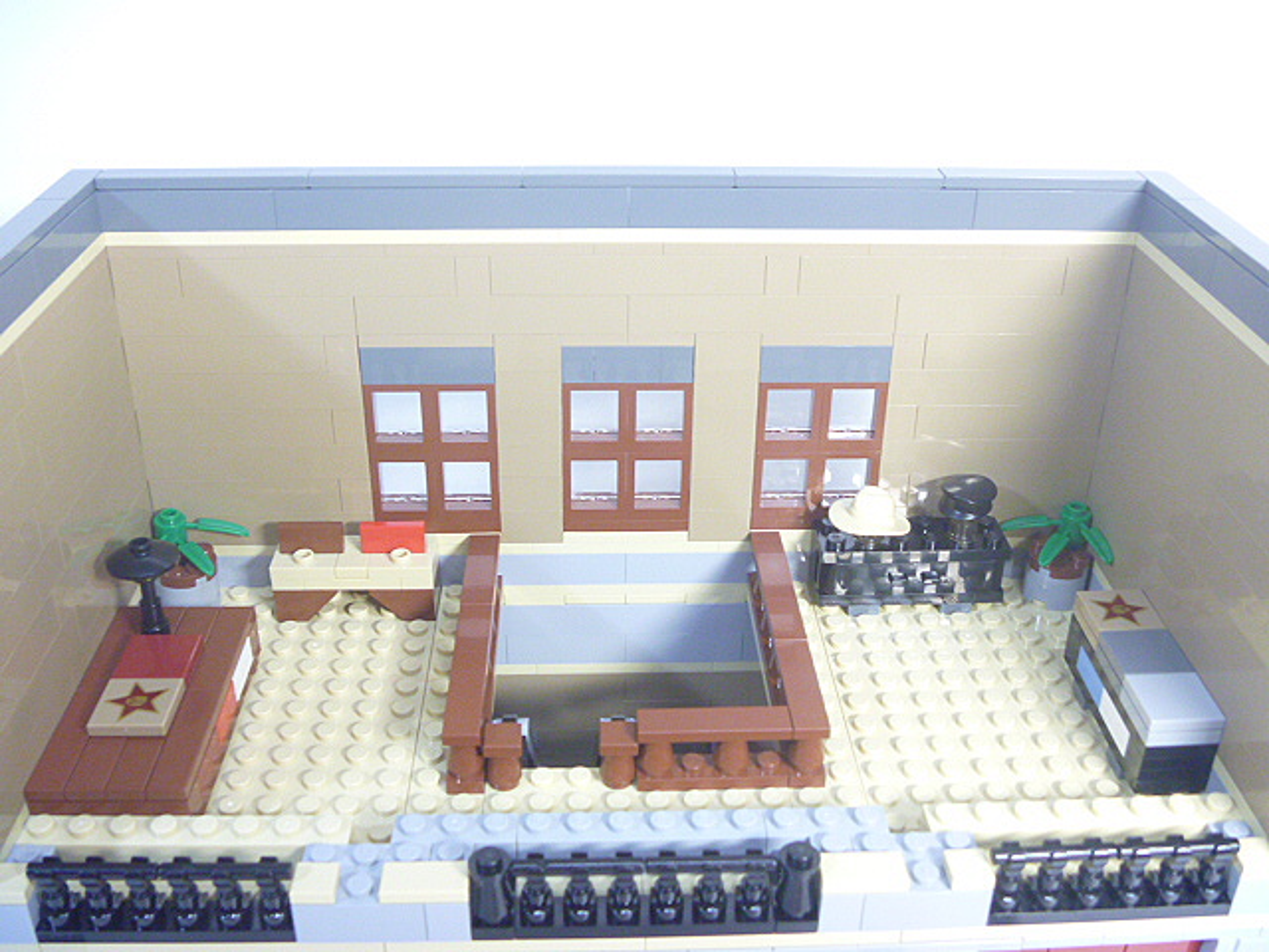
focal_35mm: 35
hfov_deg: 52.6
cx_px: 634
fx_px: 1283
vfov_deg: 40.7
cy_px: 476
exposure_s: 1/20
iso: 400
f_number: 3.5
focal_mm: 6.3
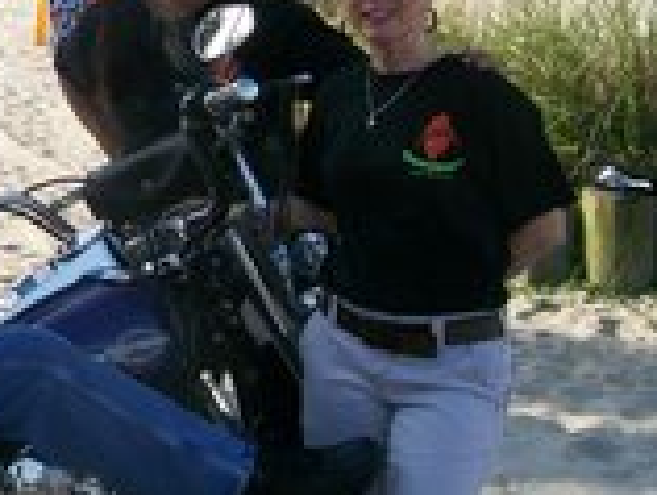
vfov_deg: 16.6
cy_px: 123
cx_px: -114
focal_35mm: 89
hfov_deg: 20.6
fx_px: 1692
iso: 80
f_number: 4.8
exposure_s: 1/301
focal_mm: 6
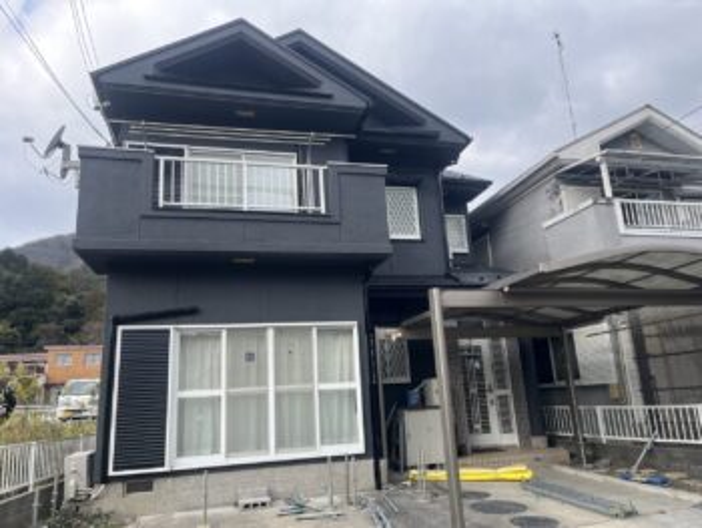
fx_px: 528
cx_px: 351
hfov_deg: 67.3
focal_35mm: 26
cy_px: 264
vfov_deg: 53.1
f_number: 1.6
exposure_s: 1/804
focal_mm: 5.1
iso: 50
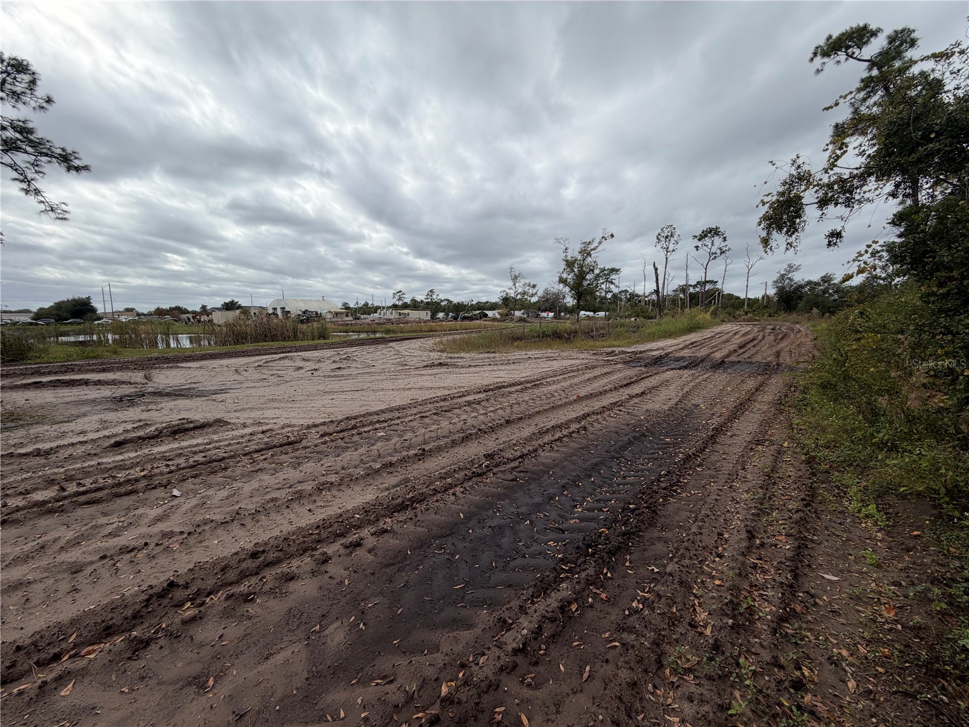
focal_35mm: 14
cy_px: 364
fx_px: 392
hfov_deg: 102.1
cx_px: 484
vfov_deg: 85.7
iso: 20
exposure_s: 1/1167
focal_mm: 2.22
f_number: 2.2
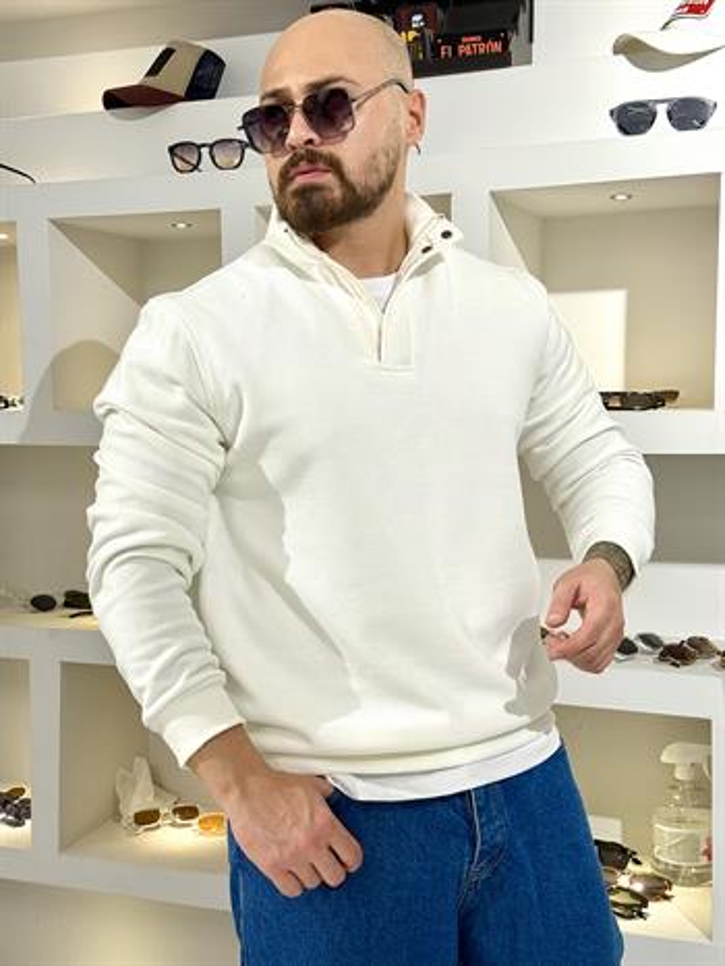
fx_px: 1339
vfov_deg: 39.6
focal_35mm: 48
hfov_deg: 30.3
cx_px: 362
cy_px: 483
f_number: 1.78
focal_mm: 6.76
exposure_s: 1/100
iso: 50
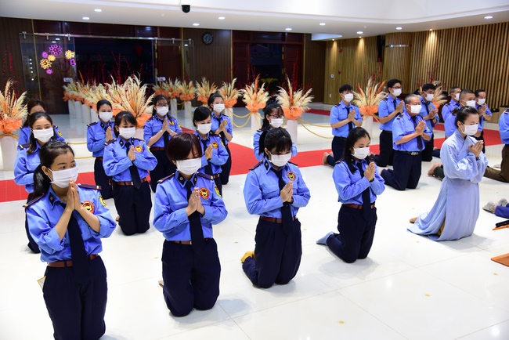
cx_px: 254
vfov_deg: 41.2
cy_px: 170
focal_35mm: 32
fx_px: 453
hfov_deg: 58.7
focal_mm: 32
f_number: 4
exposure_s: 1/60
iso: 1000
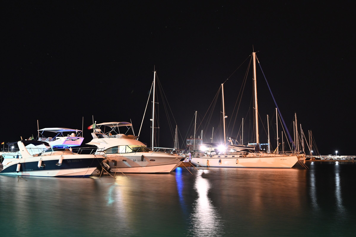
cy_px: 118
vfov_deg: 43.6
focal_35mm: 30
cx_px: 178
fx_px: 297
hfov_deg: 61.9
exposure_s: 4
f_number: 5.6
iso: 720
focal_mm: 30
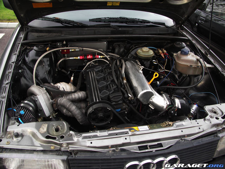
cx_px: 112
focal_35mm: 29
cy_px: 84
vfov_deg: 48.2
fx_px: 188
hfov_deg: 61.7
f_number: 2.8
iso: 80
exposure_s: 1/50
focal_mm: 7.6
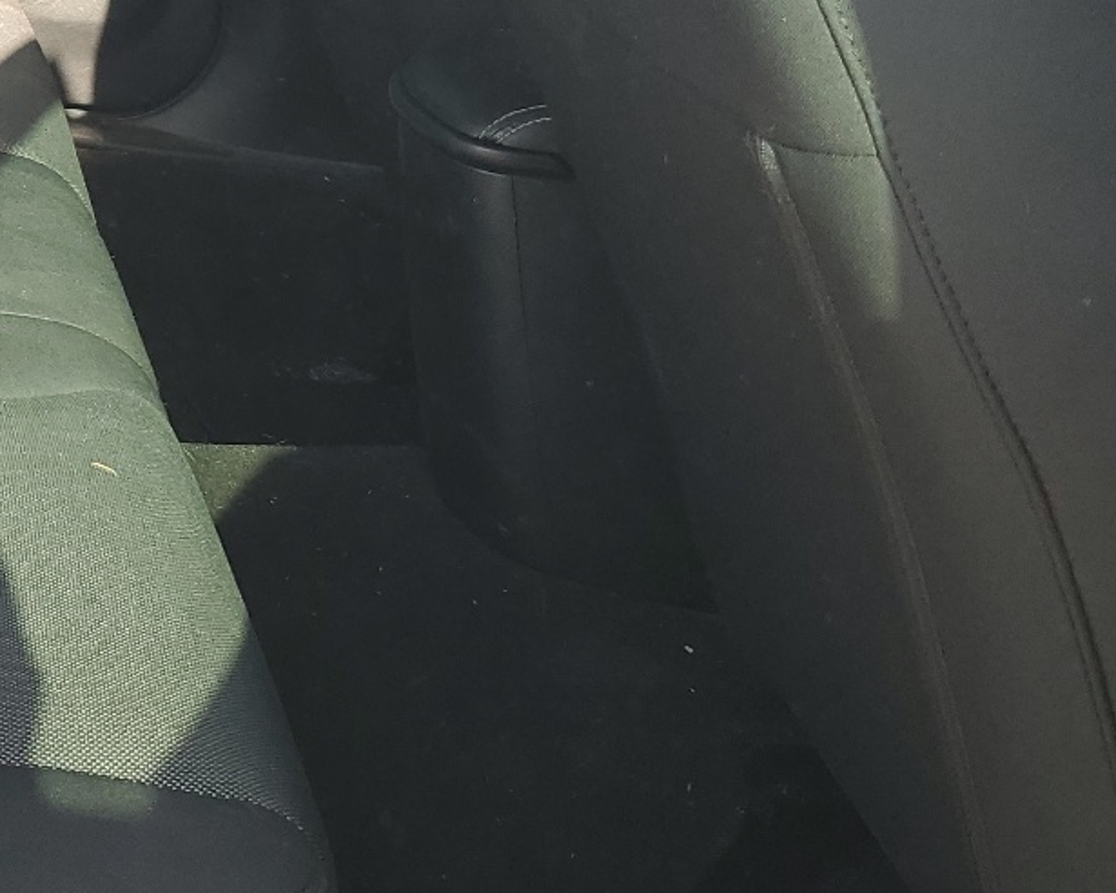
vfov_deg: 22.2
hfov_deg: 26.2
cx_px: -158
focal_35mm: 66
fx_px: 2180
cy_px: -25
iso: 50
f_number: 1.5
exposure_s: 1/270
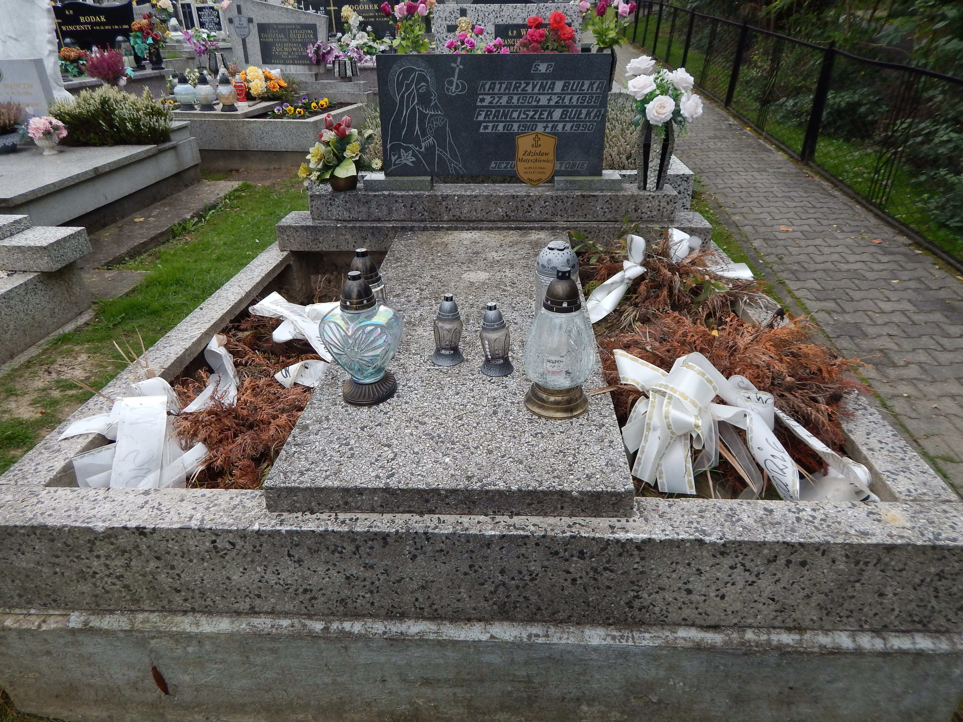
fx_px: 640
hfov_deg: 73.9
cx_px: 482
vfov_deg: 58.9
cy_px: 361
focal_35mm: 23
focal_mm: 4
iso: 125
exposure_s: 1/400
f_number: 3
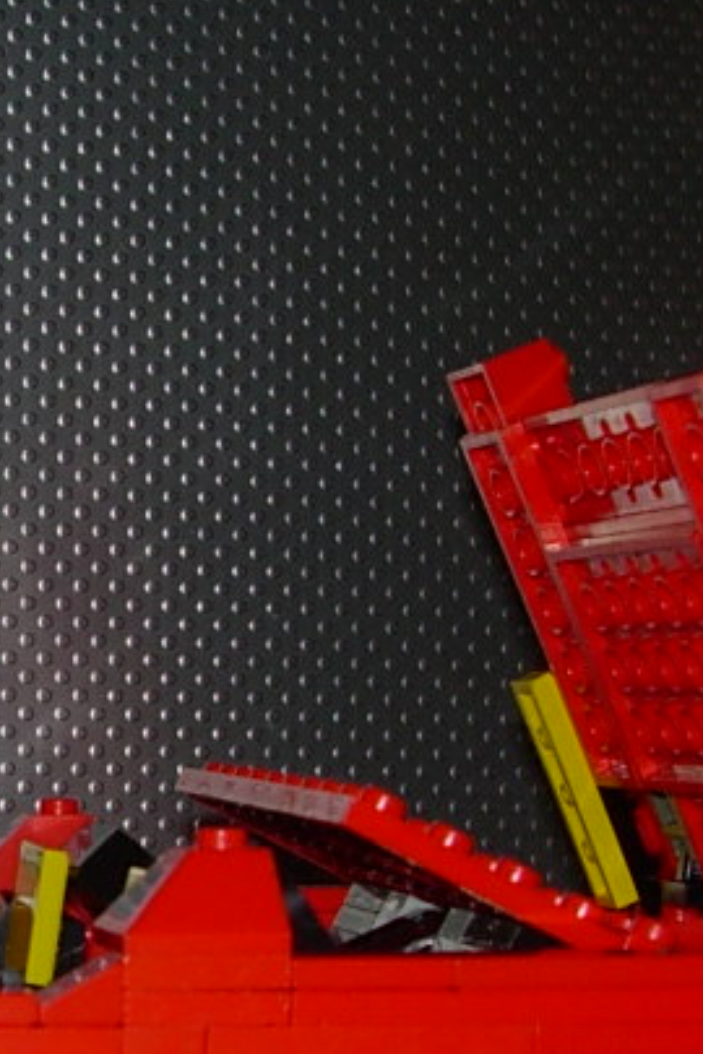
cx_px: -161
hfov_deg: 13.3
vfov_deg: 20.3
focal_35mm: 100
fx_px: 2929
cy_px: 763
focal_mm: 7.8
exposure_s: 1/64
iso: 79
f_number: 4.8
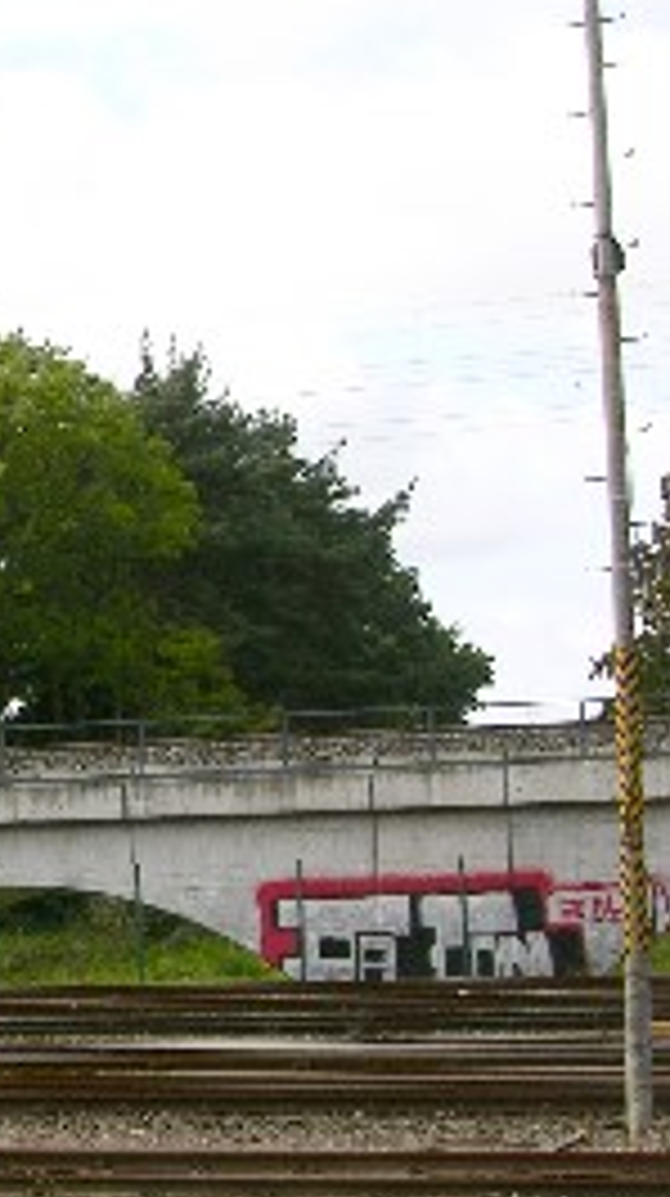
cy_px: 758
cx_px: -616
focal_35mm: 89
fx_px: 2820
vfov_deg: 23.9
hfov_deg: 12.2
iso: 50
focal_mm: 8.9
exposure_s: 1/94.8
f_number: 7.1
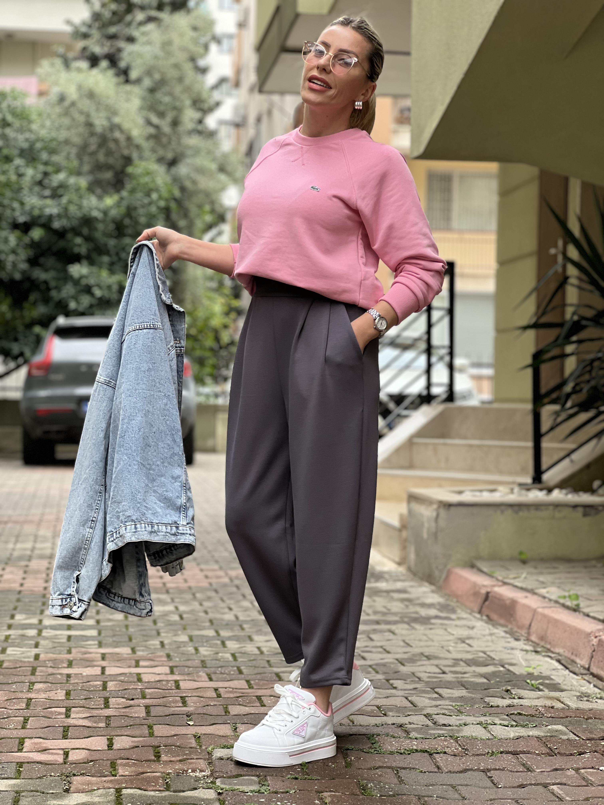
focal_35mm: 77
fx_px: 1791
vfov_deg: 25.3
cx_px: 302
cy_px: 402
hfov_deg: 19.1
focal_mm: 9
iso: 80
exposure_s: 1/121
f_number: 2.8
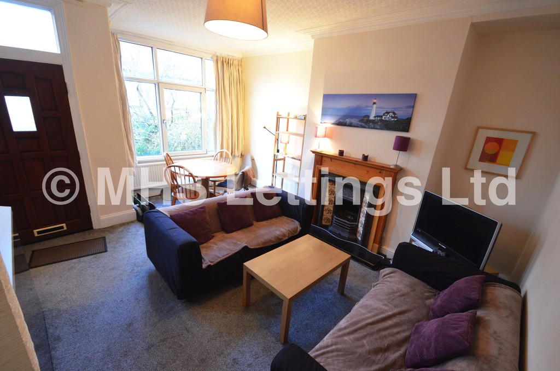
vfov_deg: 77.1
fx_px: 233
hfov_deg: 100.5
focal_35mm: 15
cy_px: 186
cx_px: 280
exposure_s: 1/25
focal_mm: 10
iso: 2500
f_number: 5
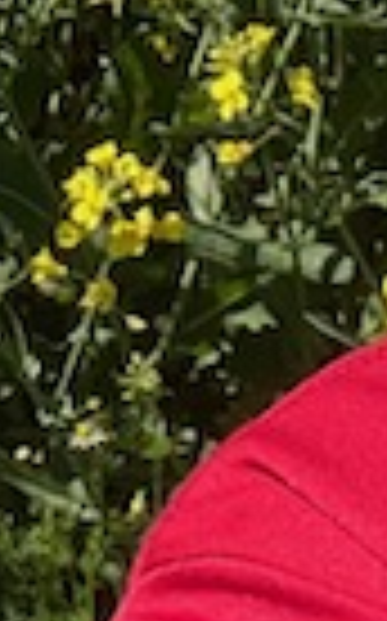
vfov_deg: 11.4
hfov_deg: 7.3
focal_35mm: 177
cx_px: -130
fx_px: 2993
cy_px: -288
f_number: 2.2
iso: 25
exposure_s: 1/628
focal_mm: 2.71
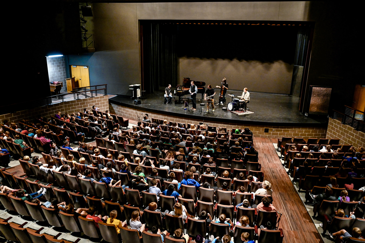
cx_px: 182
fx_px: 294
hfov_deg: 63.7
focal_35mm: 29
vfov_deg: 44.9
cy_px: 122
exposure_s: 1/80
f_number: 2.8
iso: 4000
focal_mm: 29
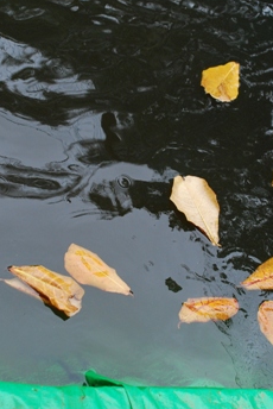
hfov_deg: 18.6
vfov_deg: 27.7
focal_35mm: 73
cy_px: 184
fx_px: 829
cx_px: 198
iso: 400
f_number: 5.6
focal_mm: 28
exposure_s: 1/125
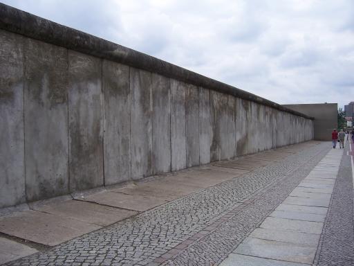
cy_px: 133
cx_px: 177
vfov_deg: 39.7
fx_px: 368
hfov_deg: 51.4
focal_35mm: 36
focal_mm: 6
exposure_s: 1/750
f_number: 3
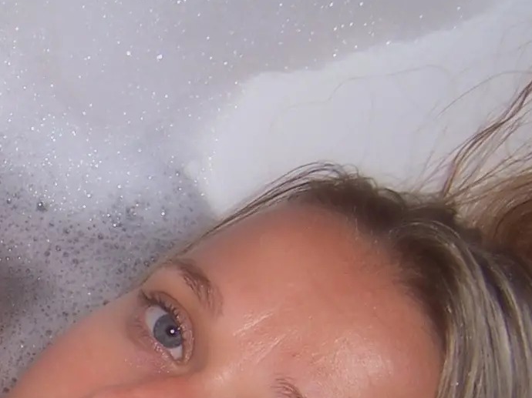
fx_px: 1506
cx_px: -148
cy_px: 565
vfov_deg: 14.3
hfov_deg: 18.7
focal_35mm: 98
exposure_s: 1/60
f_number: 2.8
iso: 80
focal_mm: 5.5
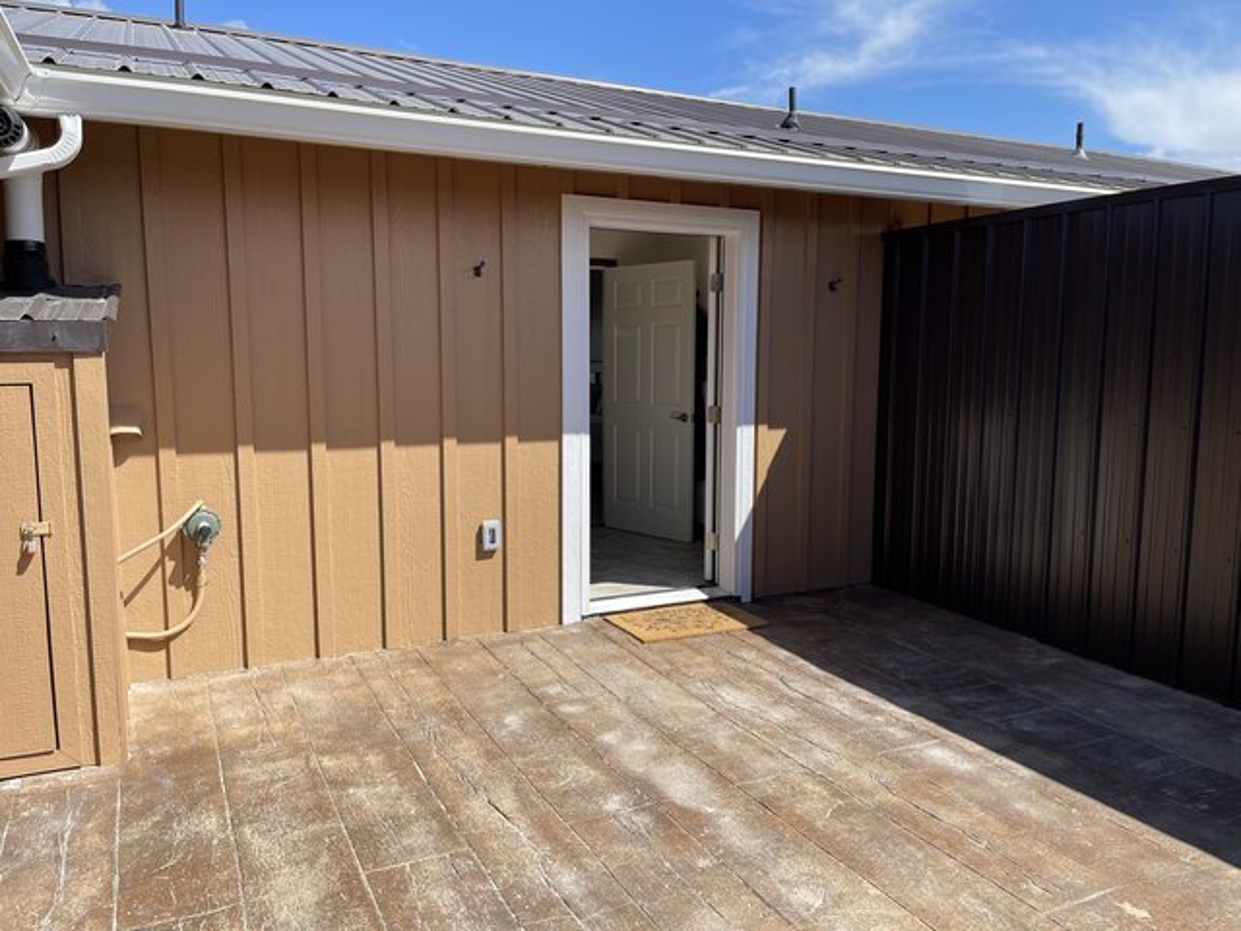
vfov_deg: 54.9
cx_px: 620
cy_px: 466
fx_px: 896
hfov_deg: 69.4
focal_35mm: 25
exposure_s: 1/2488
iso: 32
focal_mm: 5.1
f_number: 1.6
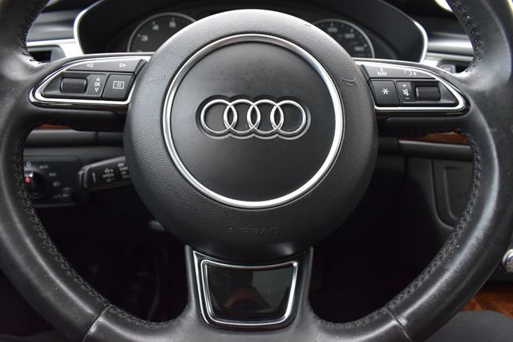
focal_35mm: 27
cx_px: 256
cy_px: 171
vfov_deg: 47.9
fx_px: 385
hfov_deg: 67.4
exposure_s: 1/15
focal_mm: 18
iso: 1400
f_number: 6.3
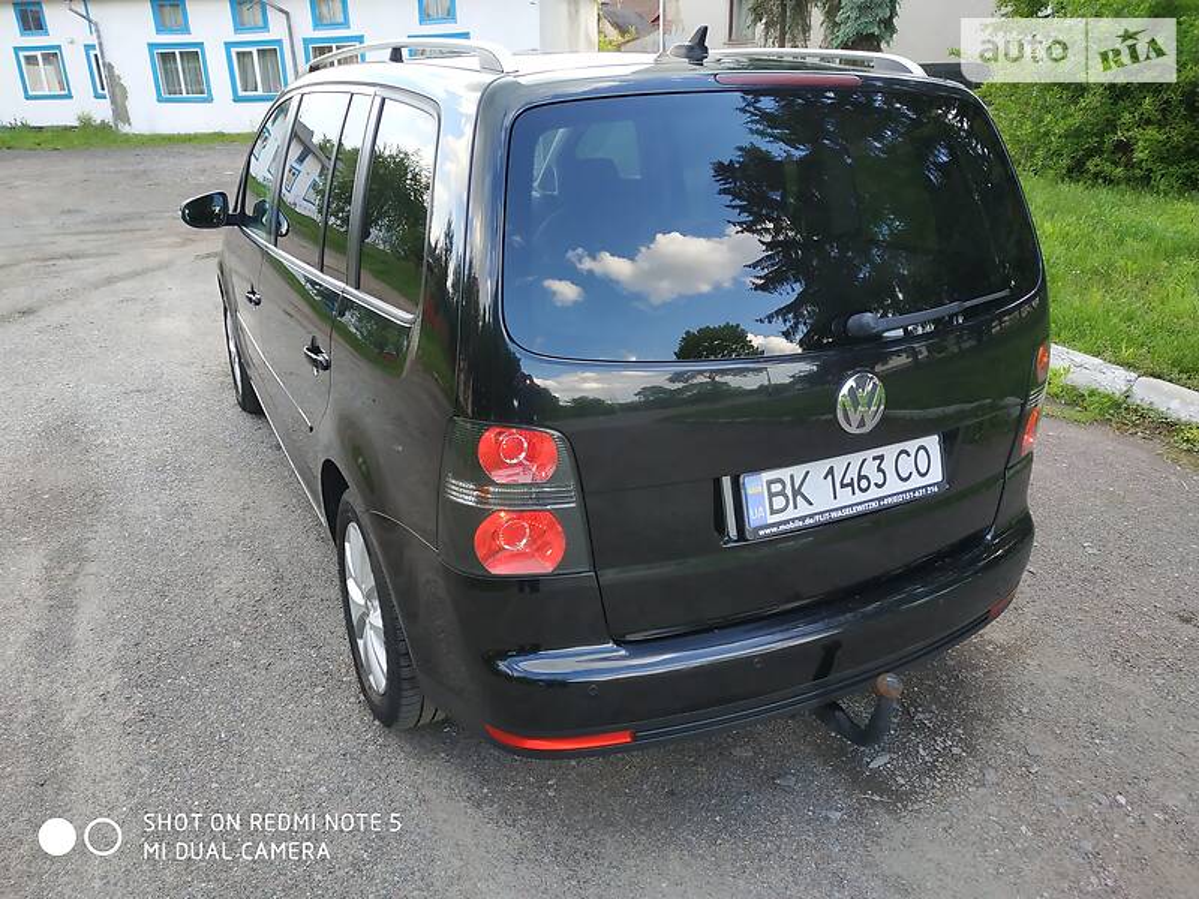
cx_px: 600
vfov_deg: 56.8
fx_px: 831
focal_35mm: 24
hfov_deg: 71.6
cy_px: 450
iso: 250
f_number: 1.9
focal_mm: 3.9
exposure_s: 1/236
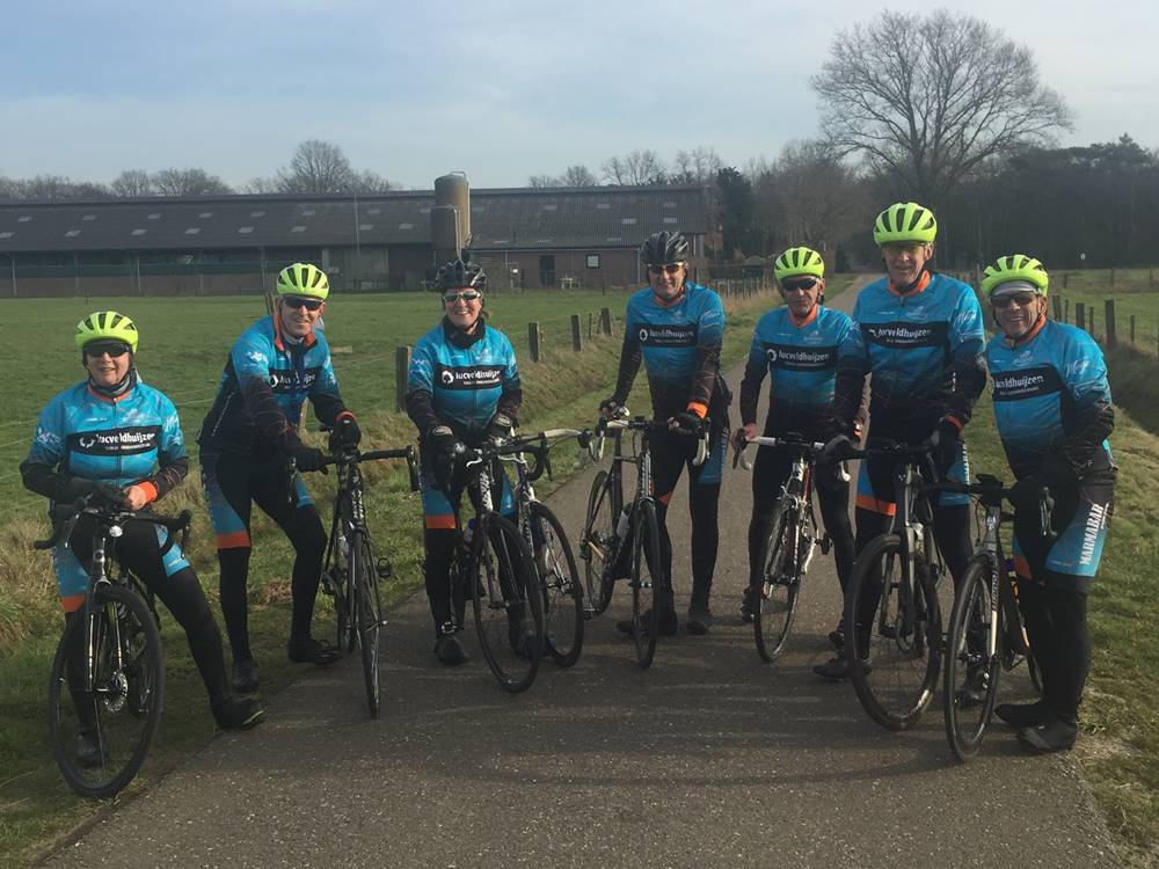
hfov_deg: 61.7
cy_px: 434
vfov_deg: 48.2
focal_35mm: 29
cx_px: 580
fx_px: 971
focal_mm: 4.15
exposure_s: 1/1163
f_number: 2.2
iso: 32
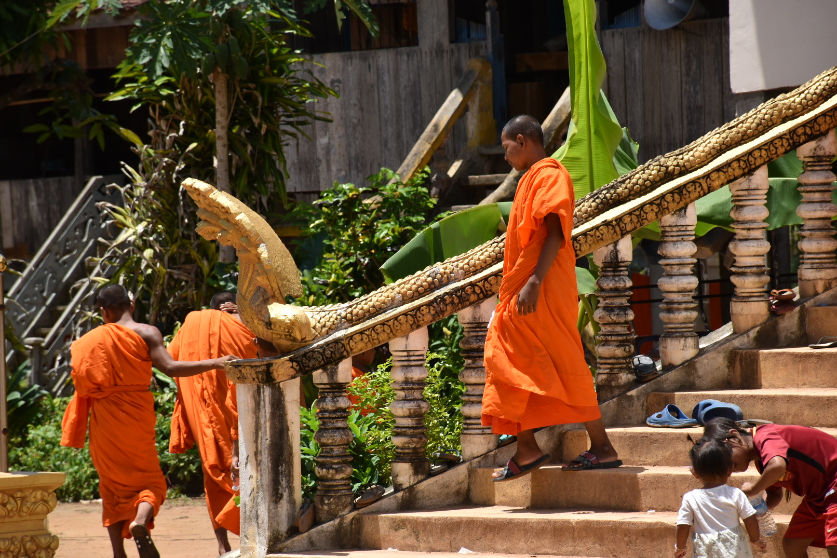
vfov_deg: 6.5
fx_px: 4906
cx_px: 418
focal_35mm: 211
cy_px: 279
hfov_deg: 9.8
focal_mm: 140
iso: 180
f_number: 8
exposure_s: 1/500
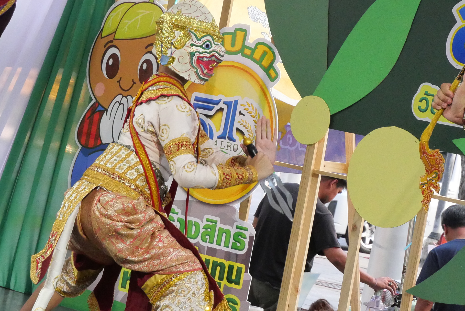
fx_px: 2094
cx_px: 441
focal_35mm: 162
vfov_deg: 8.5
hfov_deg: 12.6
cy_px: 105
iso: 3200
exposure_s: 1/320
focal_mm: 40
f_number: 7.1
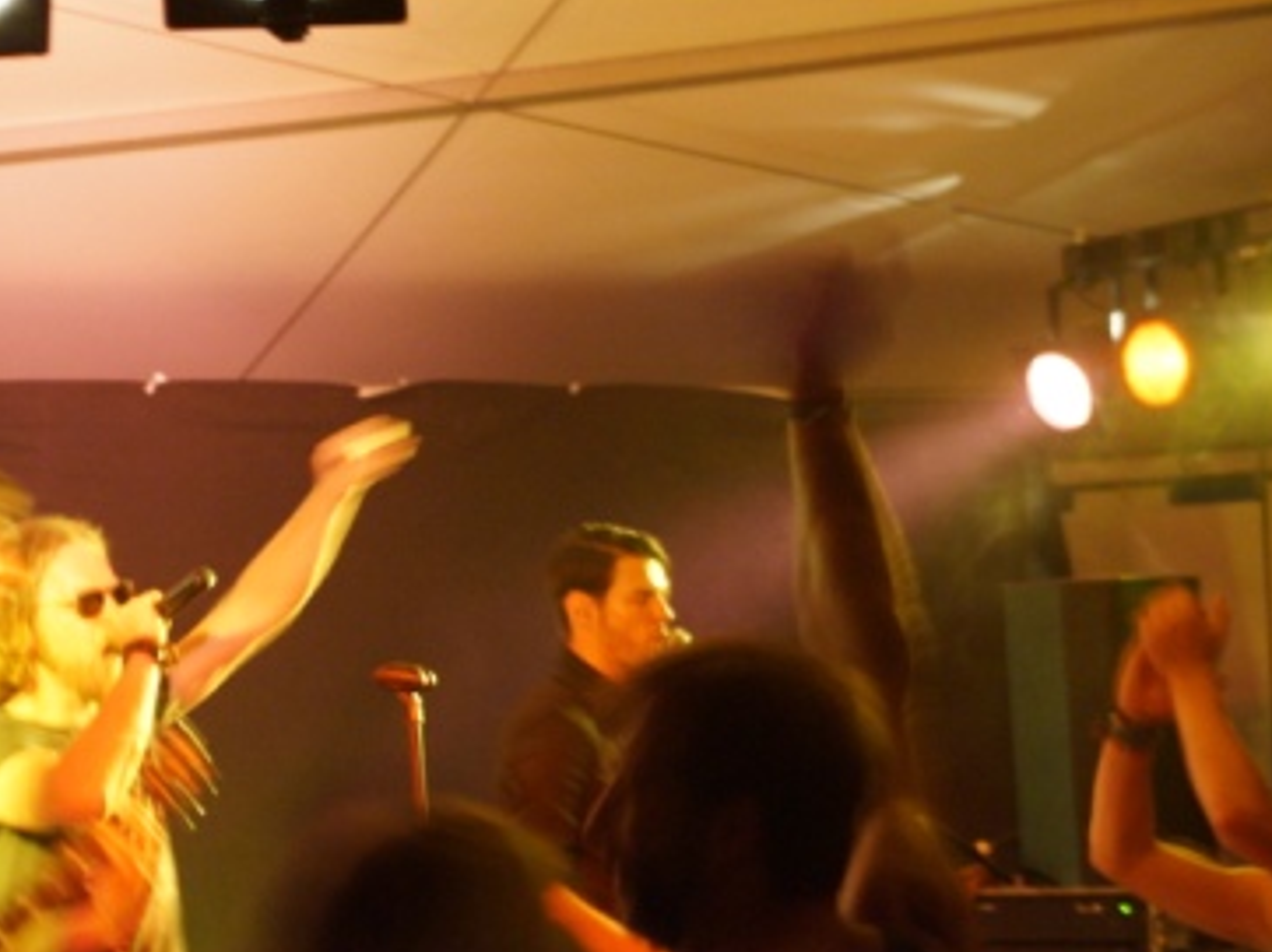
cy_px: 464
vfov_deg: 11.8
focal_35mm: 125
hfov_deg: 15.8
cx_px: 502
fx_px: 4590
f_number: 5
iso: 3200
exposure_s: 1/10
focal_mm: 70
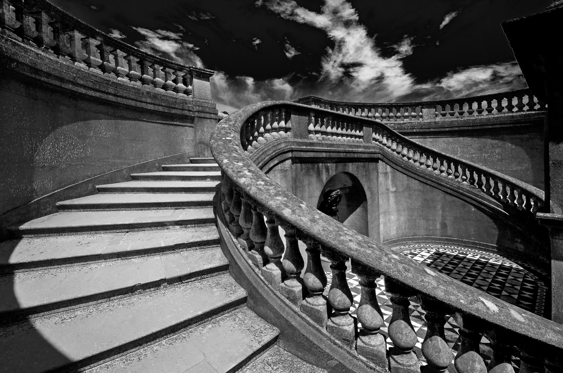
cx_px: 282
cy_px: 186
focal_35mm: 15
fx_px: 234
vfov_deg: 77.1
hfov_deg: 100.5
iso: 100
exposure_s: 1/100
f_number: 9
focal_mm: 10
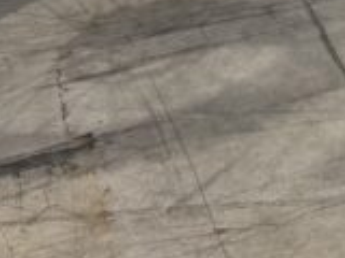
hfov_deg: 16.0
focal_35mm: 120
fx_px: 1196
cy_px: -318
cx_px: 362
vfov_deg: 10.8
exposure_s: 1/121
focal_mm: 6.76
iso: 125
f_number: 1.78
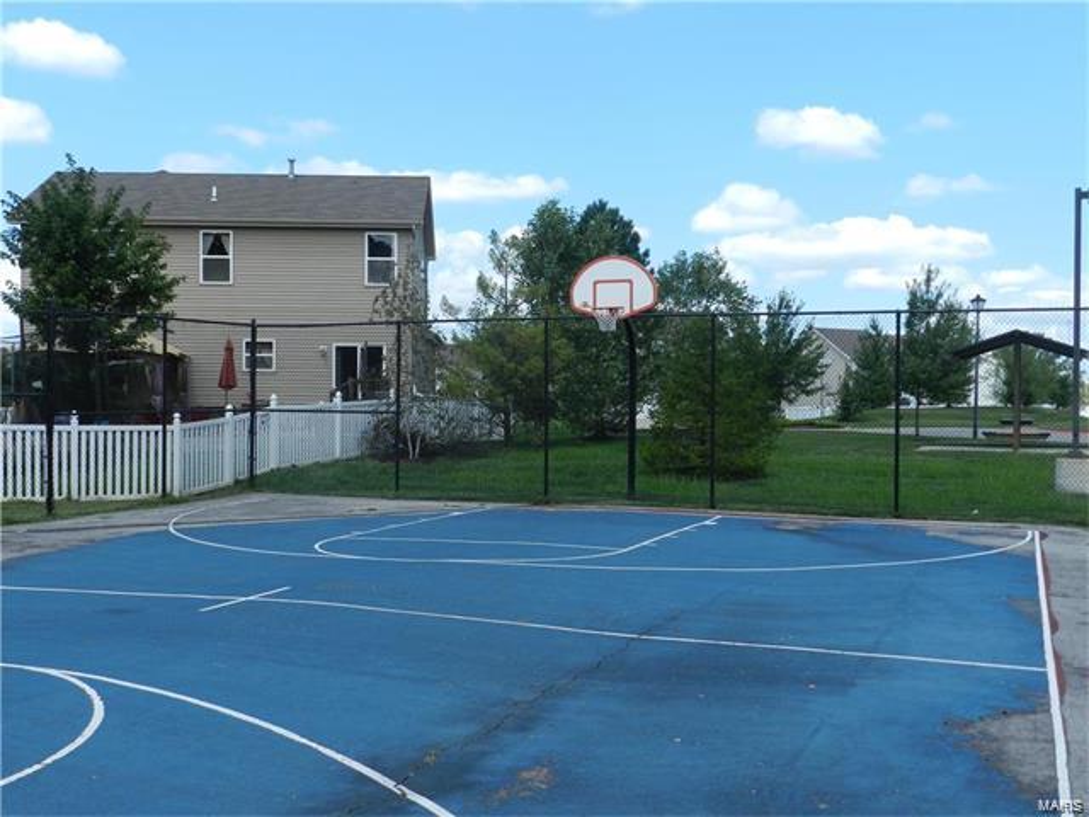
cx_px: 544
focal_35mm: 38
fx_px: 1195
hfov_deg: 49.0
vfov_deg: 37.7
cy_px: 408
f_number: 4
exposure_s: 1/800
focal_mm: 6.7
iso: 160
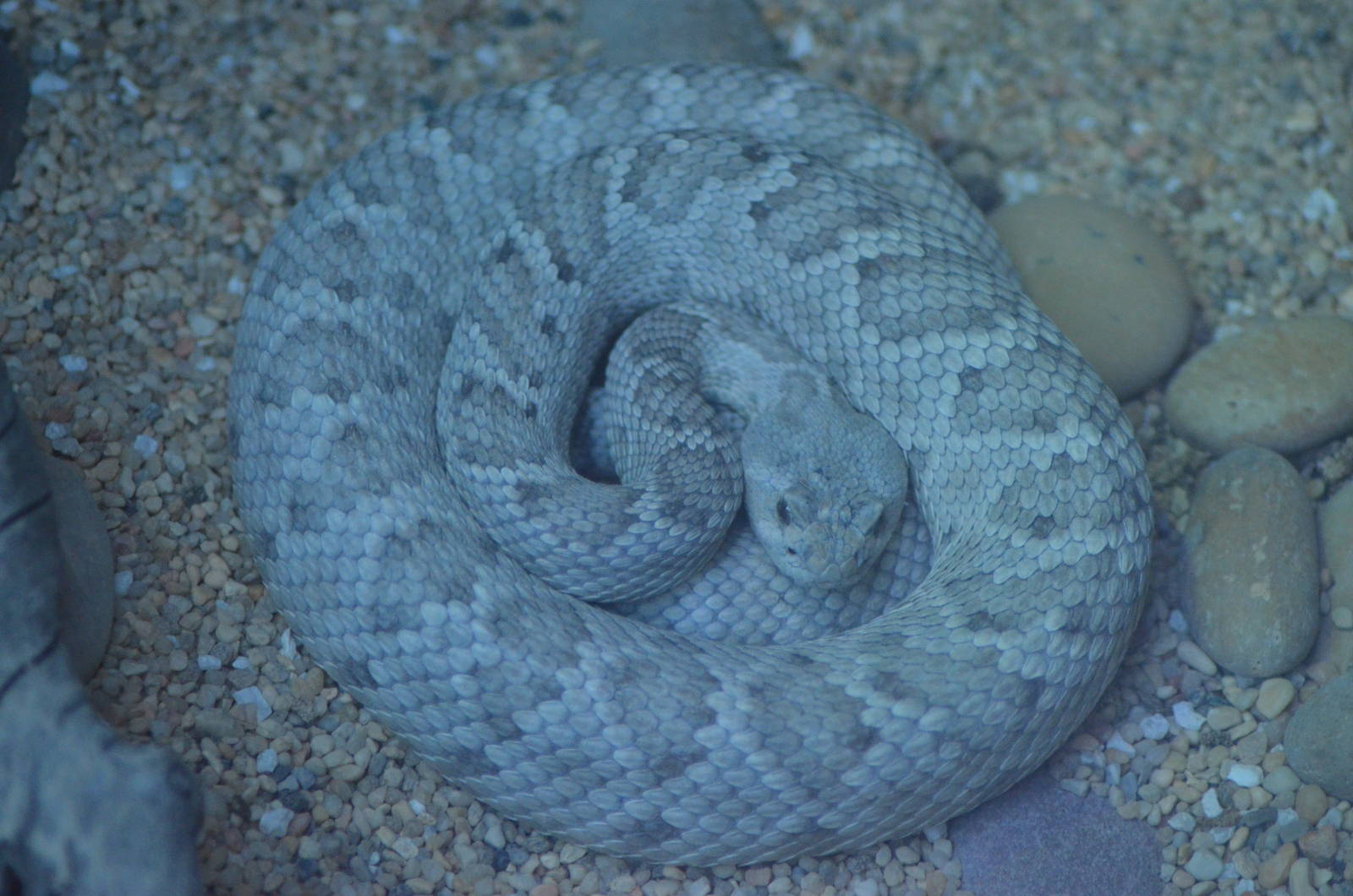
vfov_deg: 5.4
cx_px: 676
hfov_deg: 8.1
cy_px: 448
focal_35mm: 255
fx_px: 9565
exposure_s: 1/500
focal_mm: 170
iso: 2200
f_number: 4.5
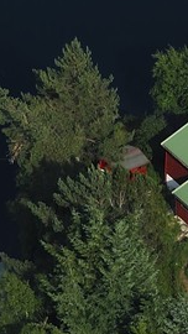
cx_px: 435
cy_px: -429
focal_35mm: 1161
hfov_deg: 1.0
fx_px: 10283
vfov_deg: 1.9
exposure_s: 1/640
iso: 100
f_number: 4
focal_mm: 125
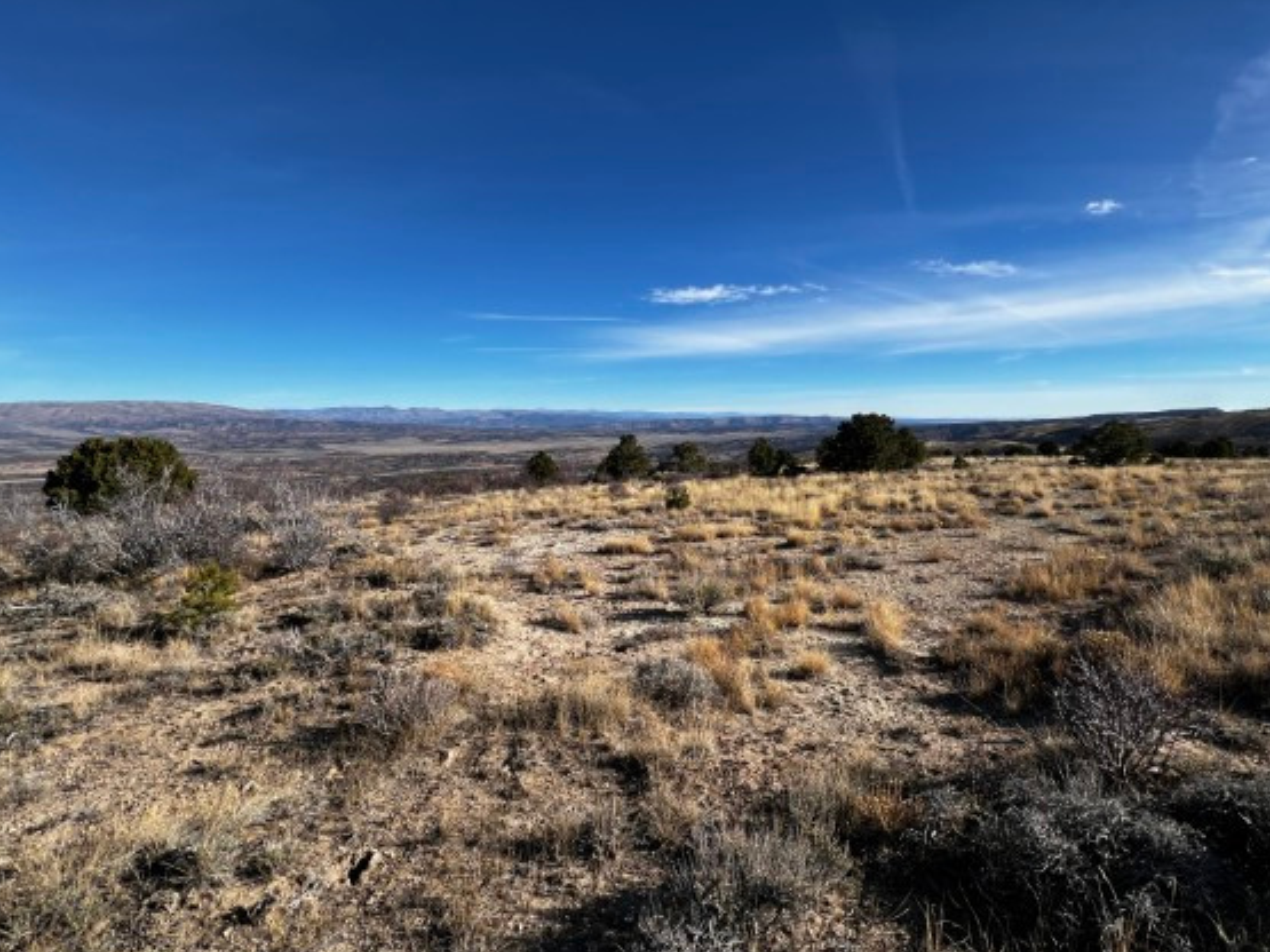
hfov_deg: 97.9
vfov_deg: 81.6
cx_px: 696
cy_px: 503
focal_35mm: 15
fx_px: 550
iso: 32
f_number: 1.8
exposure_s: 1/1647
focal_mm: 1.57
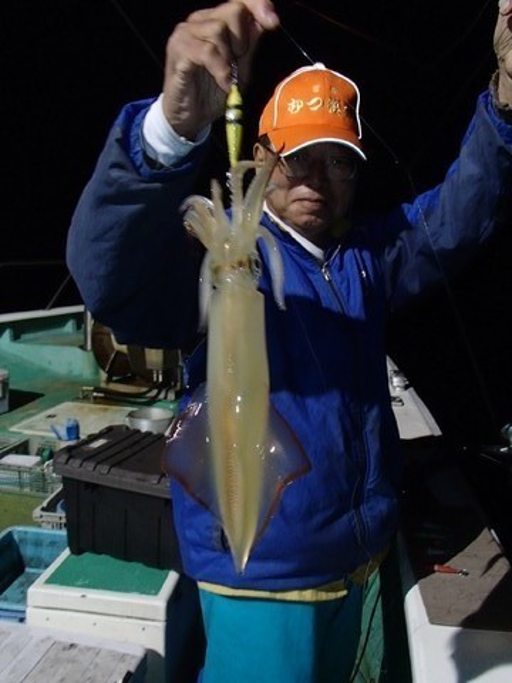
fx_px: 552
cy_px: 342
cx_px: 256
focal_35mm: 28
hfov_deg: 49.7
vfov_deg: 63.4
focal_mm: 5
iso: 400
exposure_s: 1/30
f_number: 3.9
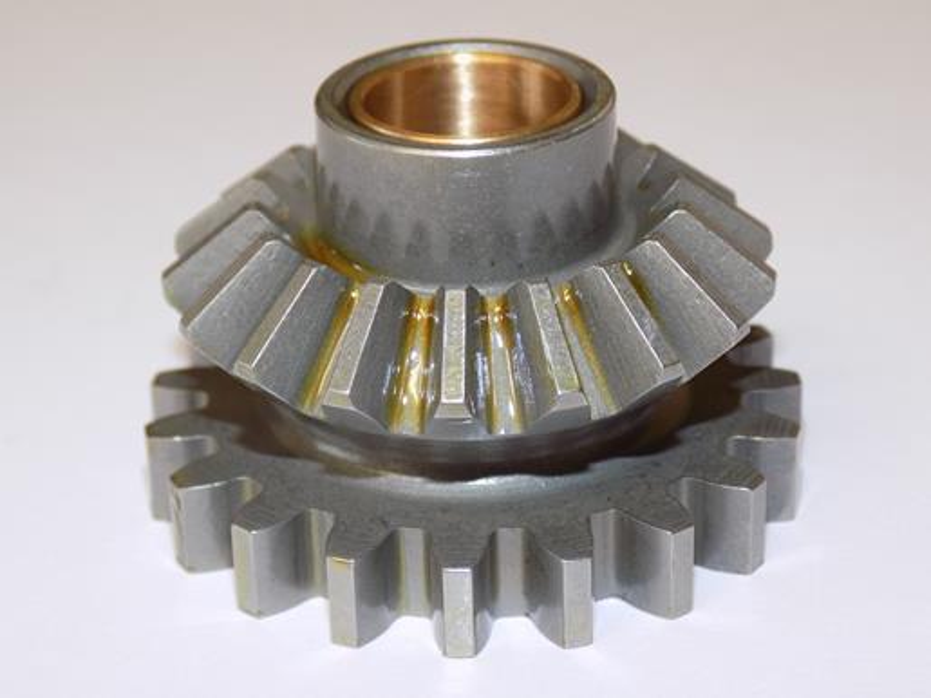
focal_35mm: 86
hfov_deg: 22.8
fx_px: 2312
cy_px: 349
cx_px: 466
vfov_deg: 17.2
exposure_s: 1/30
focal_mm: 15.3
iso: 160
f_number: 4.4
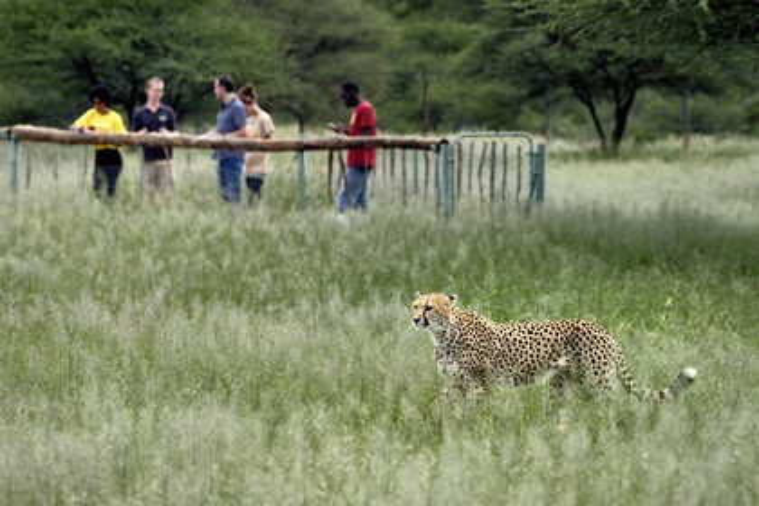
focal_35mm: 170
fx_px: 3584
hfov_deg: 12.1
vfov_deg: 8.1
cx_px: 380
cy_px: 253
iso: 400
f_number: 5.6
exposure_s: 1/800
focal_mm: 170
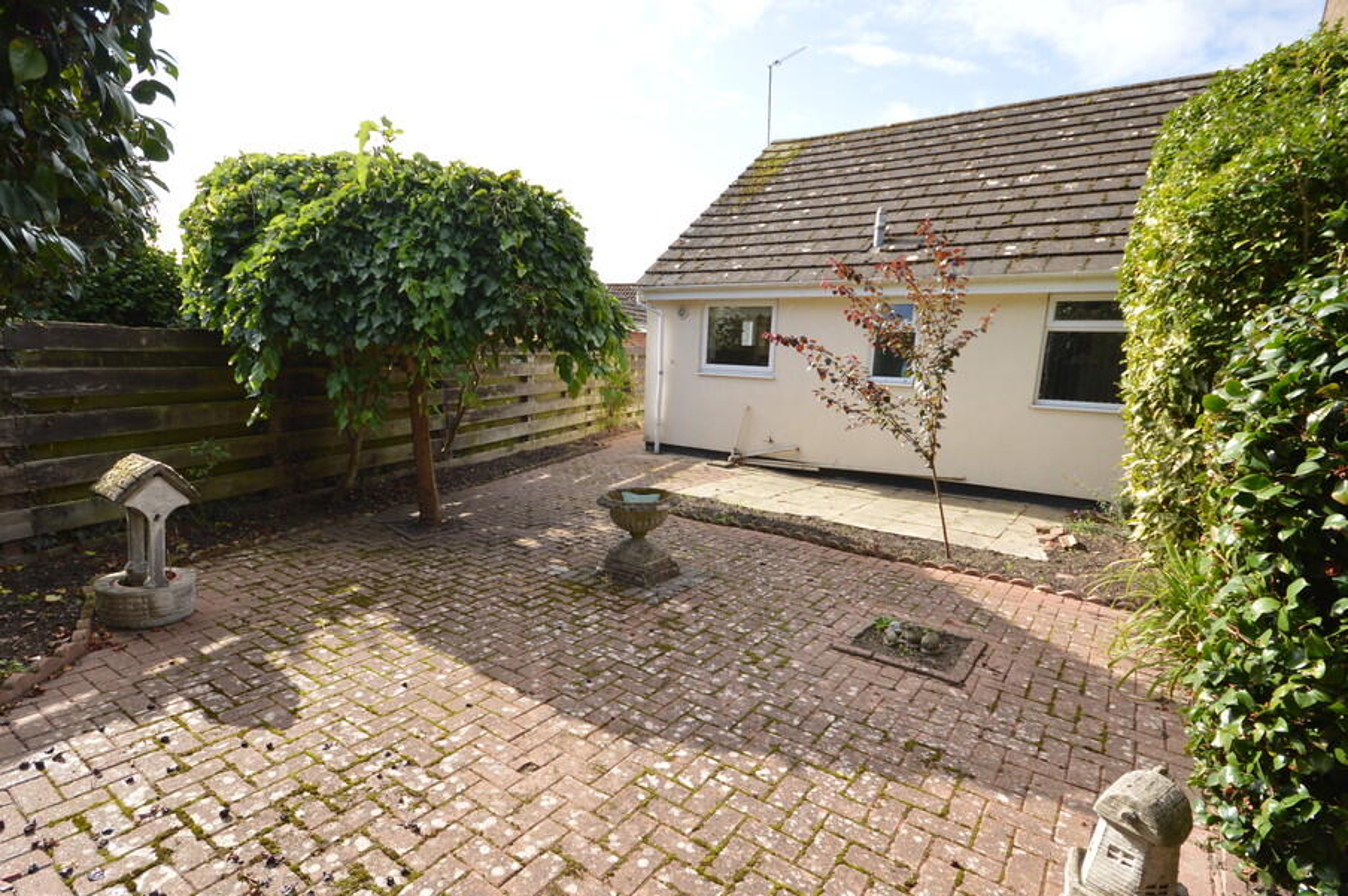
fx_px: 636
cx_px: 644
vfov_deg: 70.3
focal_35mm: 17
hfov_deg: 93.3
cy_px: 472
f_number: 6.3
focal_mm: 10
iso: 100
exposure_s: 1/160
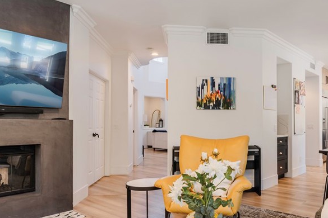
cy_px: 149
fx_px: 255
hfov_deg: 64.4
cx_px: 208
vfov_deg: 45.5
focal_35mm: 28
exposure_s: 1/15
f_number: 9
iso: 100
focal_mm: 16
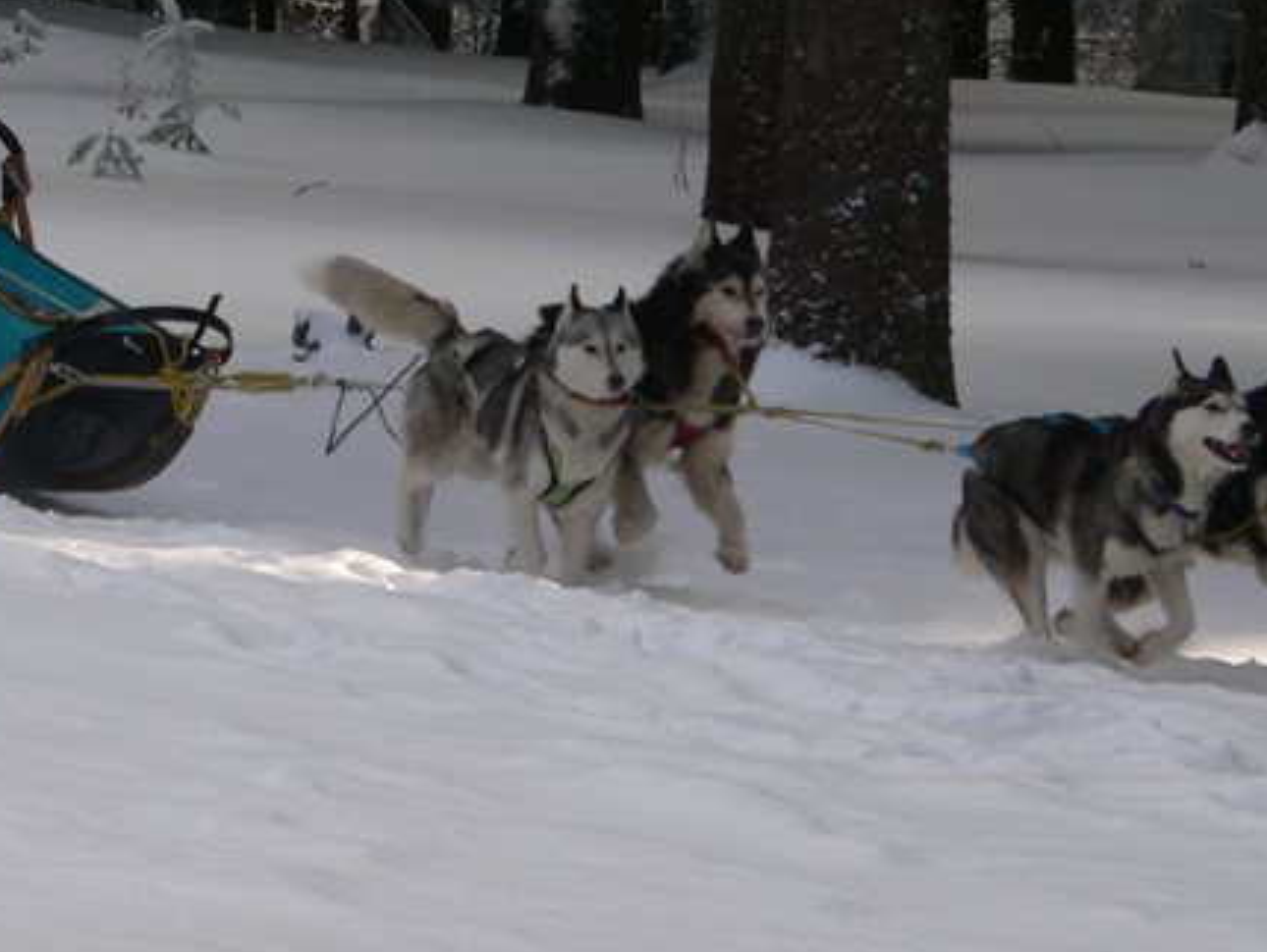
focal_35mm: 316
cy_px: 445
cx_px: 336
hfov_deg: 6.3
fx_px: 11573
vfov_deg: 4.7
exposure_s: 1/320
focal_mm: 28.3
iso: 80
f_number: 4
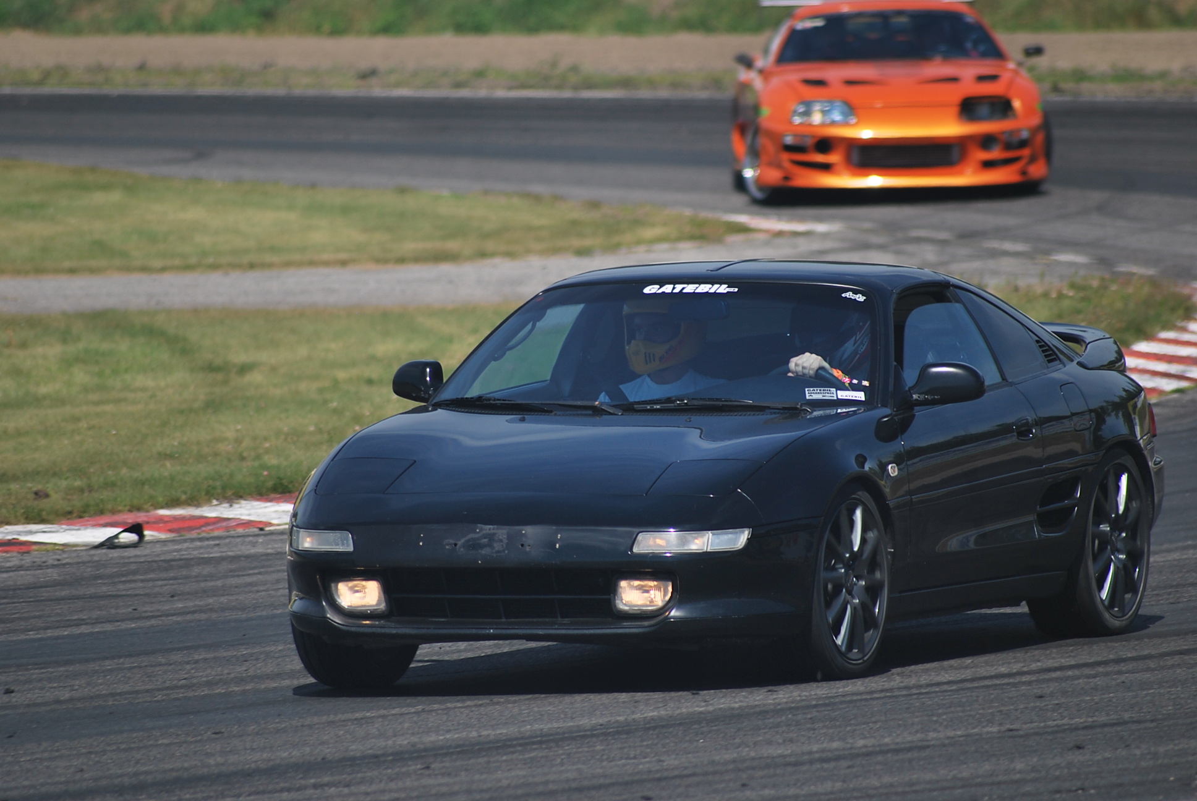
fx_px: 14980
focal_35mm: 450
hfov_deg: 4.6
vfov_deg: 3.1
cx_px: 598
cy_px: 400
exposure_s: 1/800
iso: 100
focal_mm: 300
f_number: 5.6
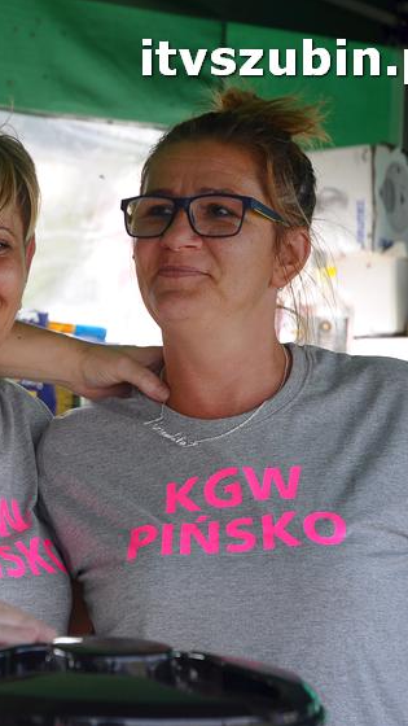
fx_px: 2750
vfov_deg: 15.0
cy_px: 364
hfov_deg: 8.4
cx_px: -57
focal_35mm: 143
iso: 400
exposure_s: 1/250
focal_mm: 60
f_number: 4.5
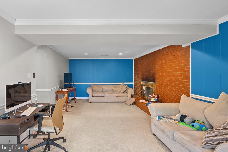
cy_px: 76
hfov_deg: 96.7
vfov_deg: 73.8
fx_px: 101
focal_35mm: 16
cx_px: 114
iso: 800
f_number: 8
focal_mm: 16
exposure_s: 1/2
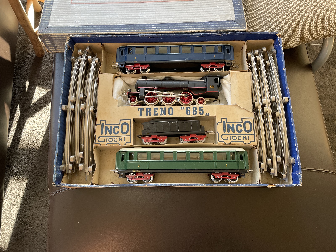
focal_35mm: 26
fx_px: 252
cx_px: 168
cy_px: 126
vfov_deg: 53.1
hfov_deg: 67.3
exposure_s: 1/121
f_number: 1.6
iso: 100
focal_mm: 4.2
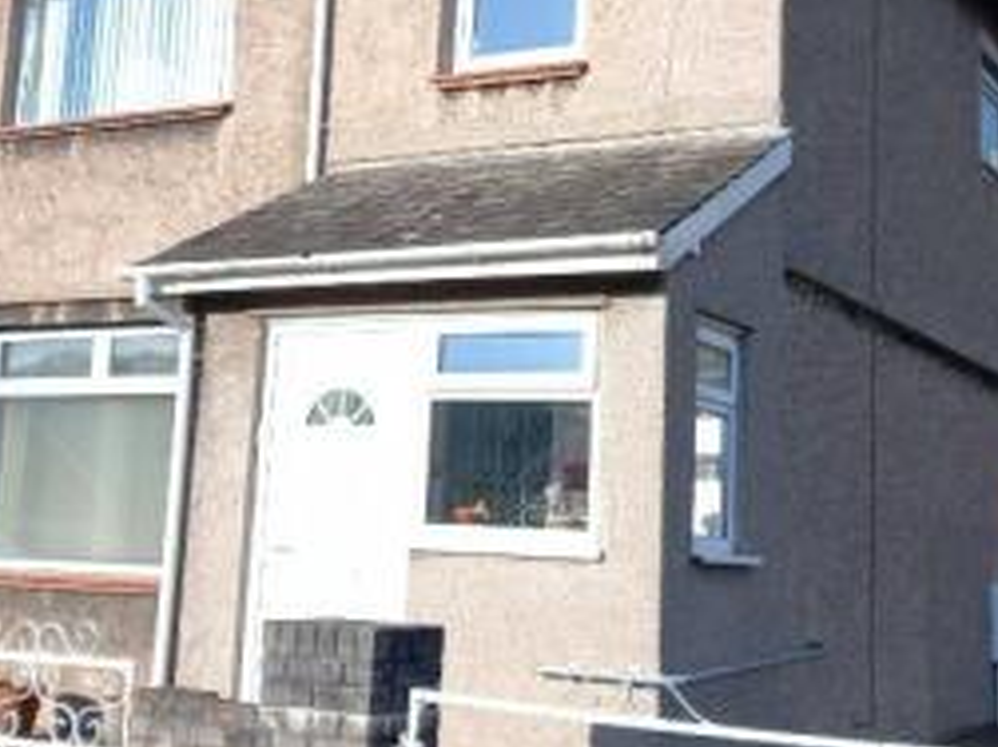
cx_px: 487
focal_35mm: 58
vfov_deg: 25.1
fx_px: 1671
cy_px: 260
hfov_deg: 33.2
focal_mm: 4.6
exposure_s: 1/465
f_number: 2
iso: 25
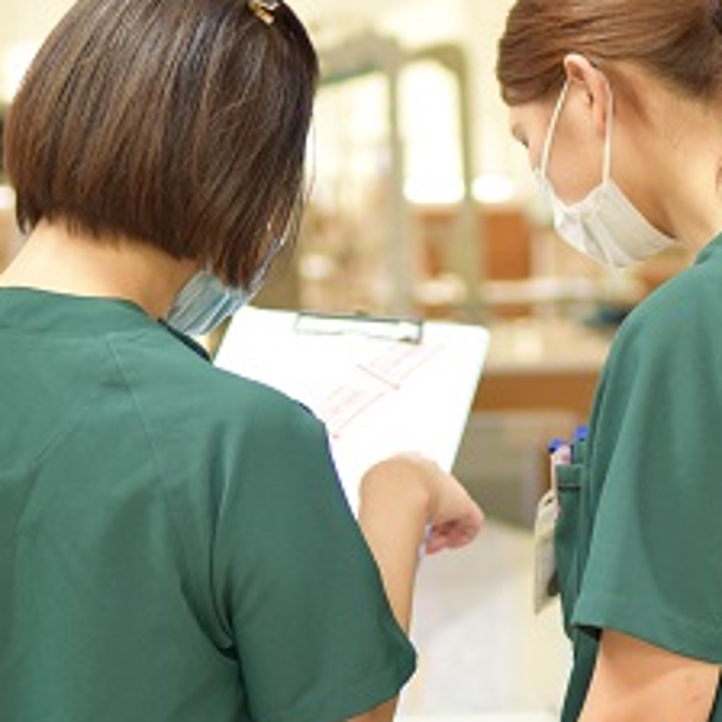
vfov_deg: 21.1
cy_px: 380
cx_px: 554
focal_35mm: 82
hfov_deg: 20.9
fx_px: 1935
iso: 800
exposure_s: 1/160
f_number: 1.6
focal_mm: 30
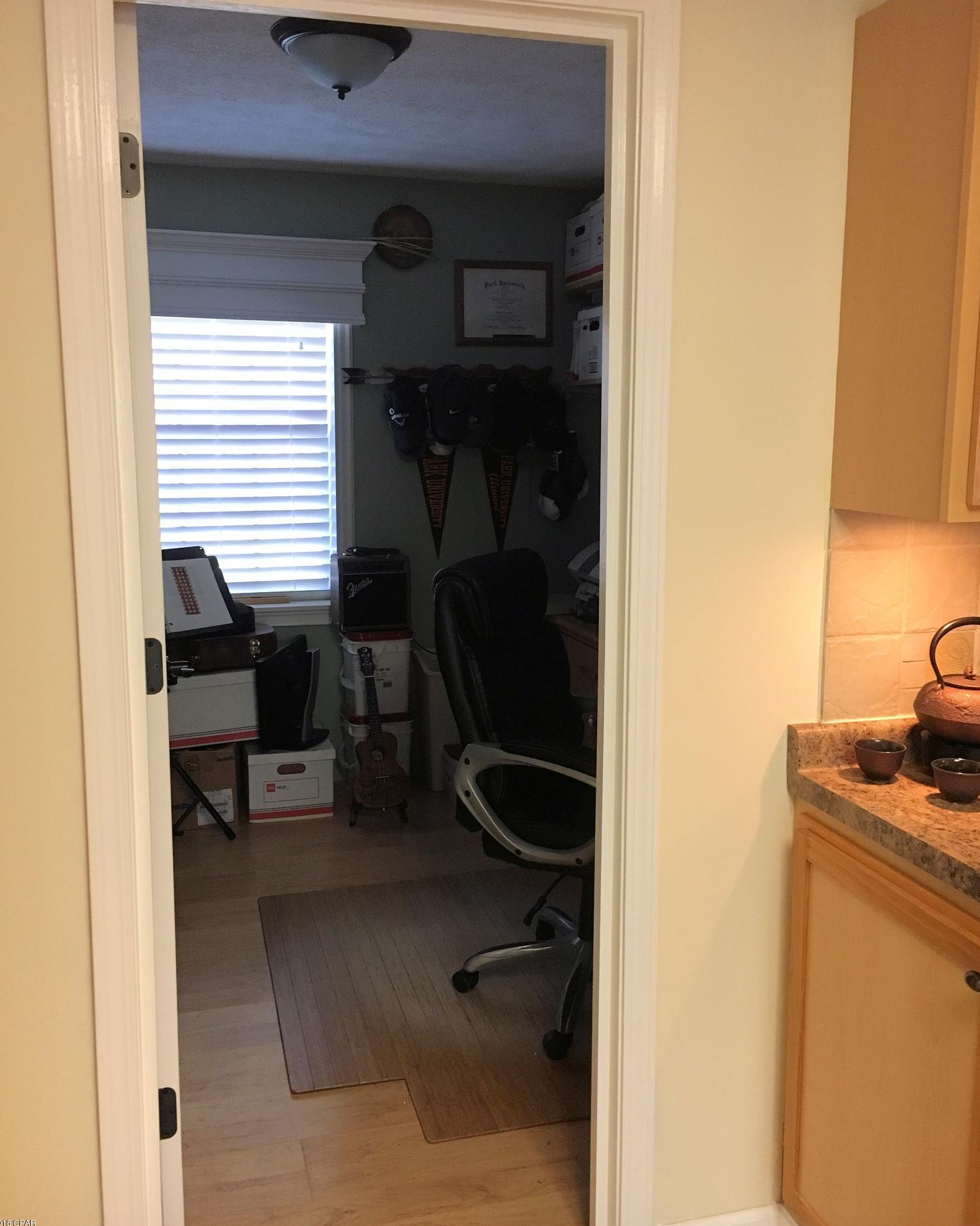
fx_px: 1124
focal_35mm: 31
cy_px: 594
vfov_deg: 57.2
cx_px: 486
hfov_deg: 47.1
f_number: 2.2
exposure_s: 1/30
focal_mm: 4.15
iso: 160
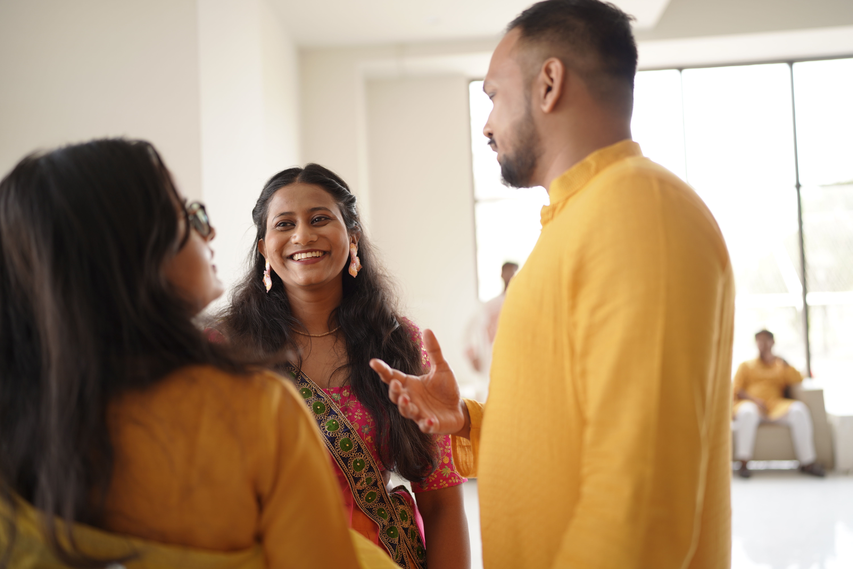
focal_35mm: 35
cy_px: 284
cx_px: 426
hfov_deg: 54.4
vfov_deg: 37.9
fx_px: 829
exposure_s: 1/250
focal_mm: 35
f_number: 1.4
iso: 100
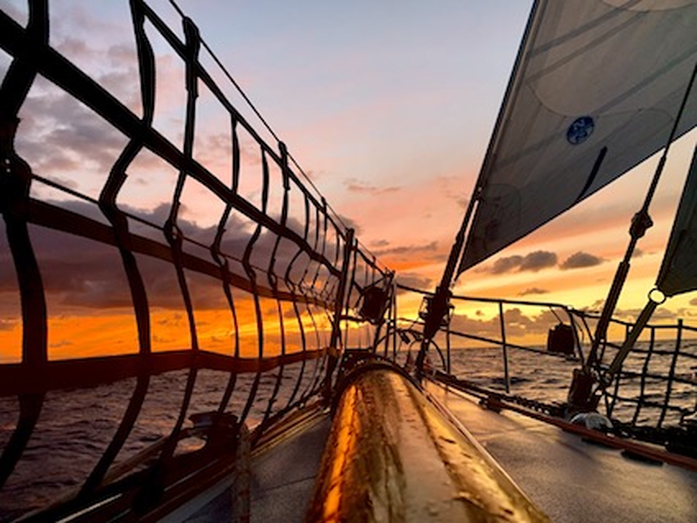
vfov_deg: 53.1
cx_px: 348
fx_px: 524
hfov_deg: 67.3
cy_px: 262
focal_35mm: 26
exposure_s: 1/60
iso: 125
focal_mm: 4.25
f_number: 1.8
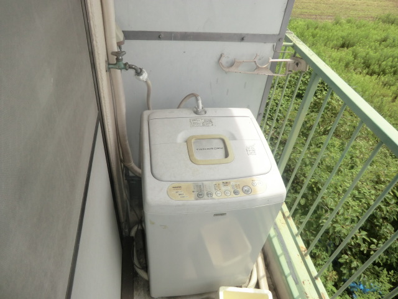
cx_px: 199
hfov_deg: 71.6
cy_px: 150
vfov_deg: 56.8
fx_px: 276
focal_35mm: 24
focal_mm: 4.3
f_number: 3.2
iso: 80
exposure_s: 1/640
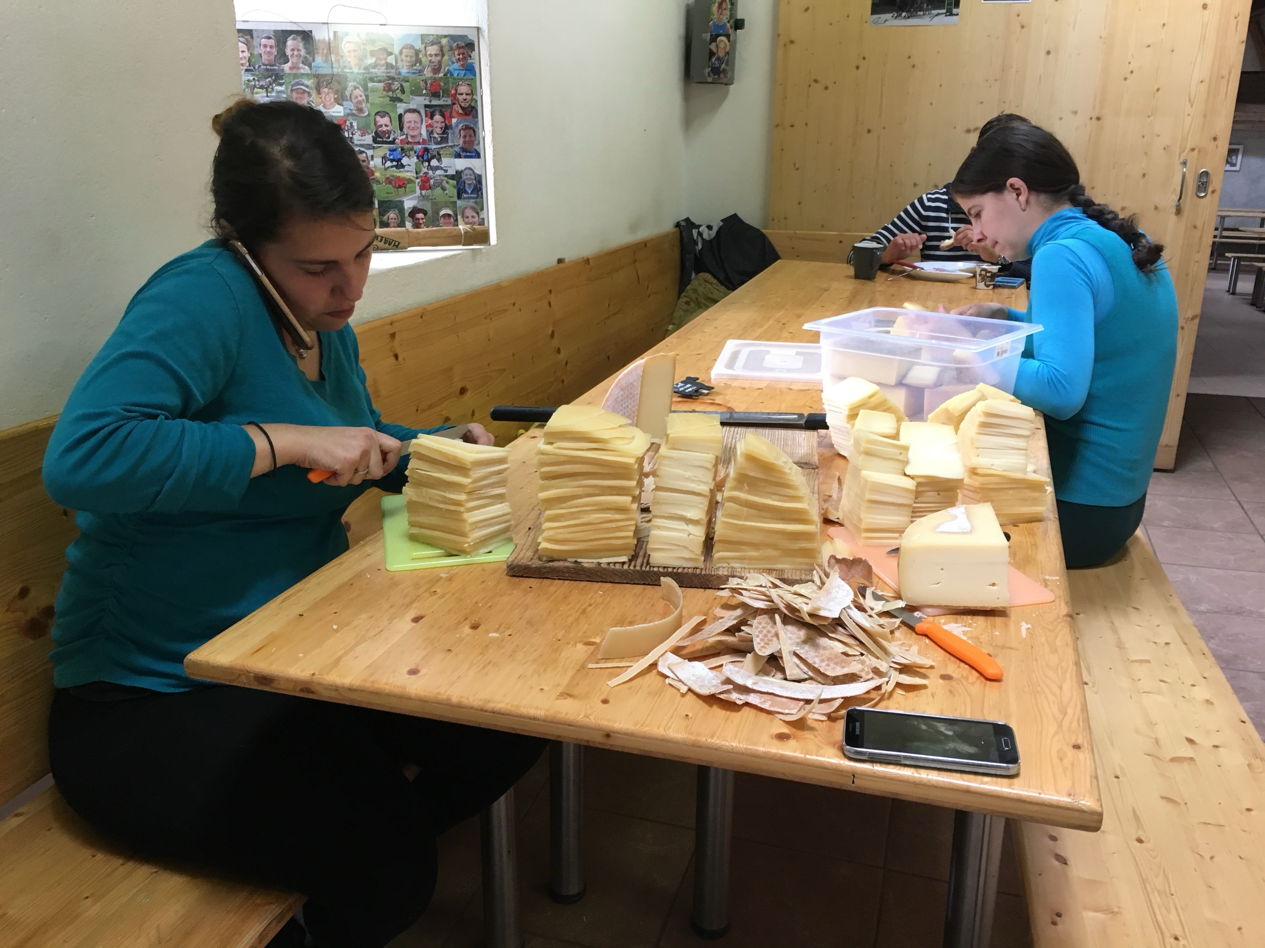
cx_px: 632
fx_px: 1060
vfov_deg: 48.2
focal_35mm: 29
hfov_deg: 61.7
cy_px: 474
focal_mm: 4.15
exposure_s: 1/33
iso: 125
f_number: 2.2
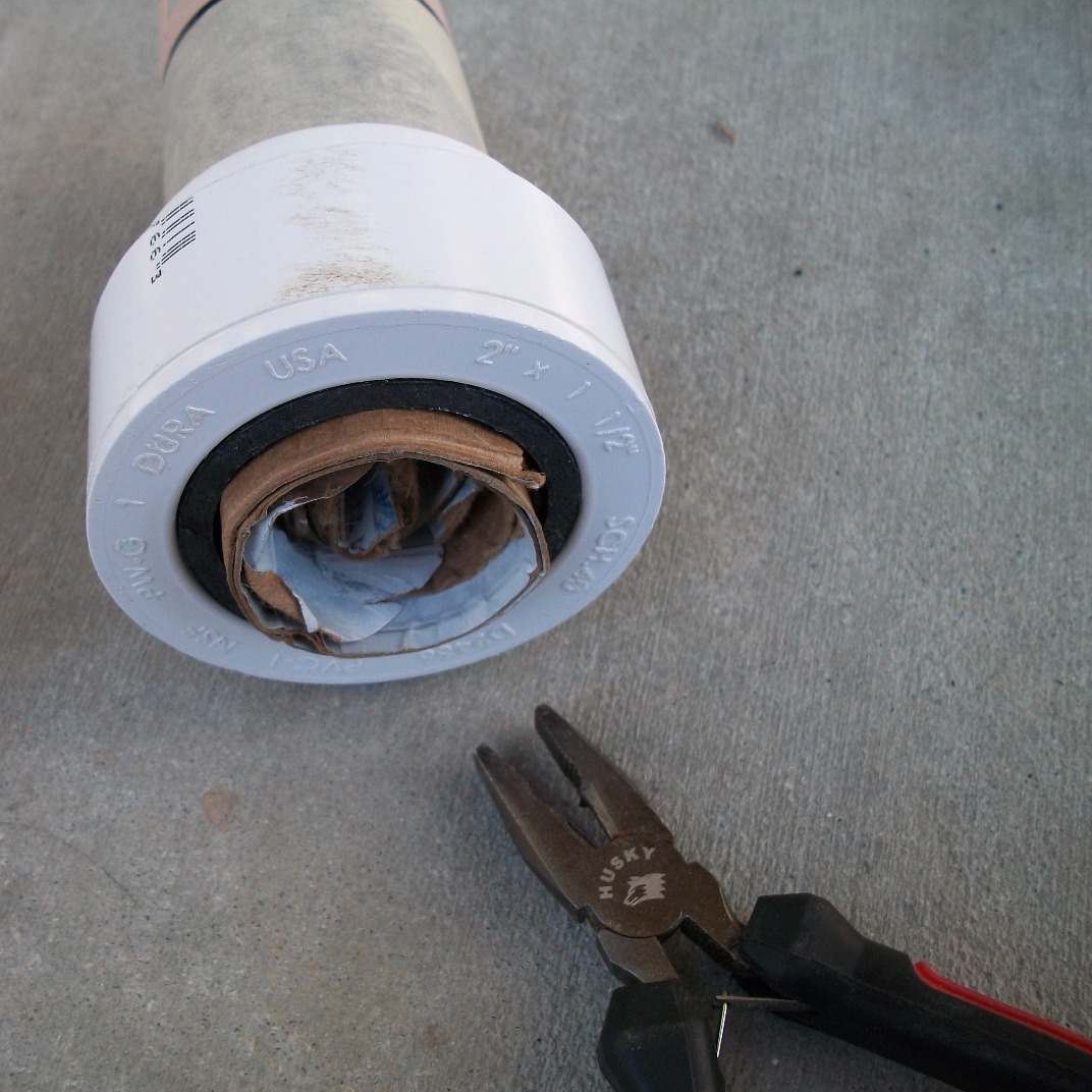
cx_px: 375
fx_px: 1356
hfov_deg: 43.3
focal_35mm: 38
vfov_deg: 43.9
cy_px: 549
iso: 80
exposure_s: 1/125
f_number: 2.9
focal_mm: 5.7
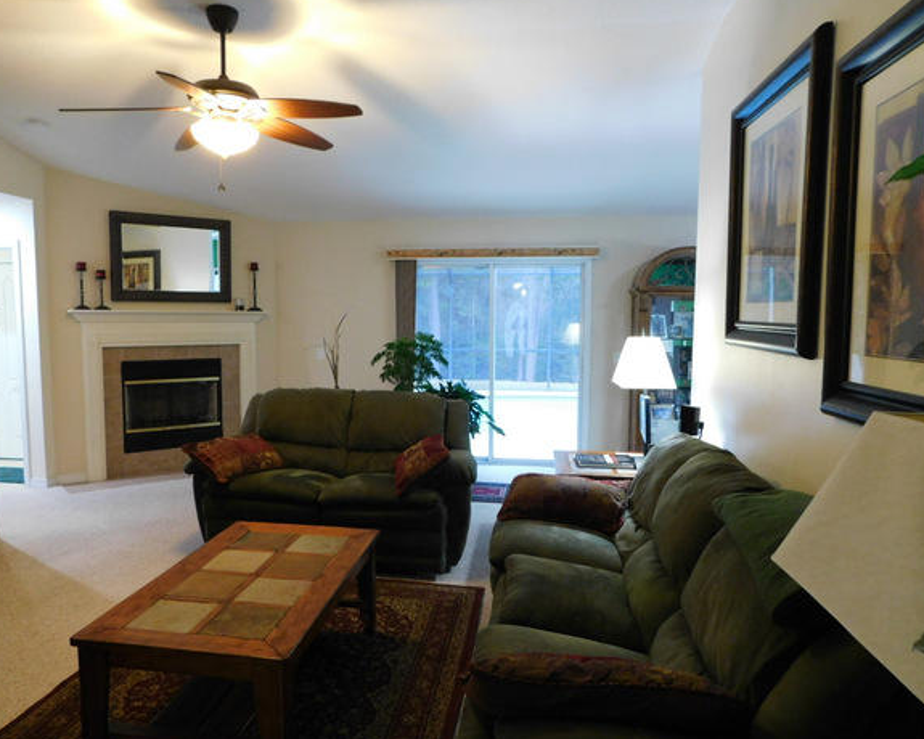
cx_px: 427
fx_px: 684
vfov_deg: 56.8
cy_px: 376
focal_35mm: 25
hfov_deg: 68.0
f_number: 3
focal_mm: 4
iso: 400
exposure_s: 1/13
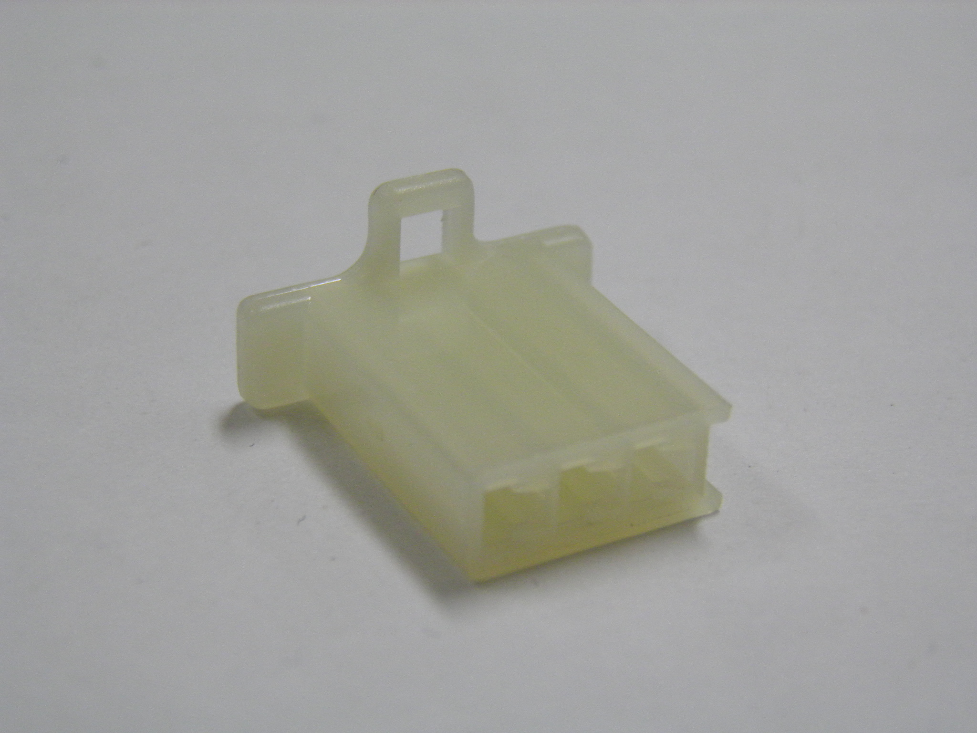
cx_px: 488
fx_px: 2371
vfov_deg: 17.6
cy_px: 366
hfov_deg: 23.3
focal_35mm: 84
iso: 200
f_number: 3.9
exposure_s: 1/40
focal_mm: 15.2
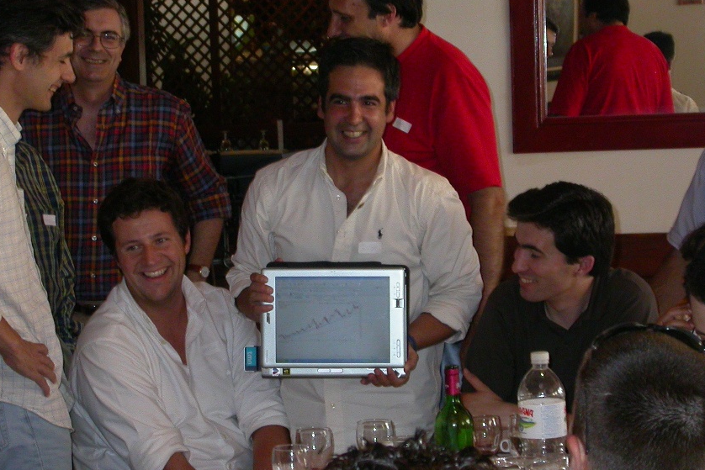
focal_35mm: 124
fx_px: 2429
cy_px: 221
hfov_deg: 16.5
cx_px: 333
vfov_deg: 11.1
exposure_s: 1/60.3
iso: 200
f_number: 3.7
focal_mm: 18.2
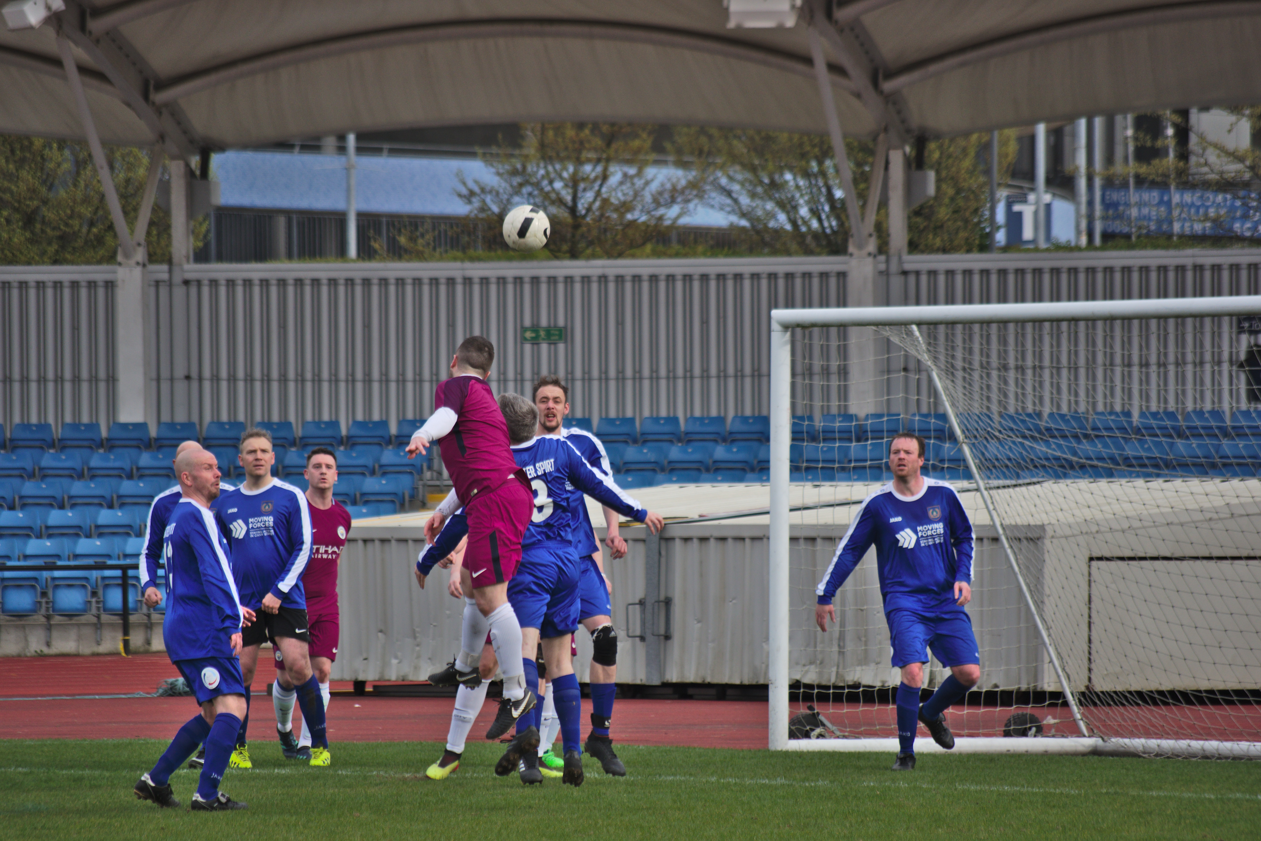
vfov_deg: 4.6
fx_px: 10508
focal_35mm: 300
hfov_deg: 6.9
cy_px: 420
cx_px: 630
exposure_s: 1/800
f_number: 5.6
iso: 640
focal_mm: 200
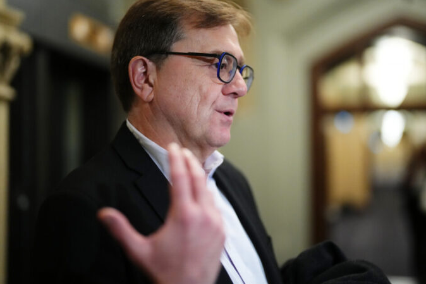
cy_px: 135
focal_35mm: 57
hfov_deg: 35.1
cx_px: 211
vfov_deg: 23.8
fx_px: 674
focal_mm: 50
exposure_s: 1/1000
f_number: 1.2
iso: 3200
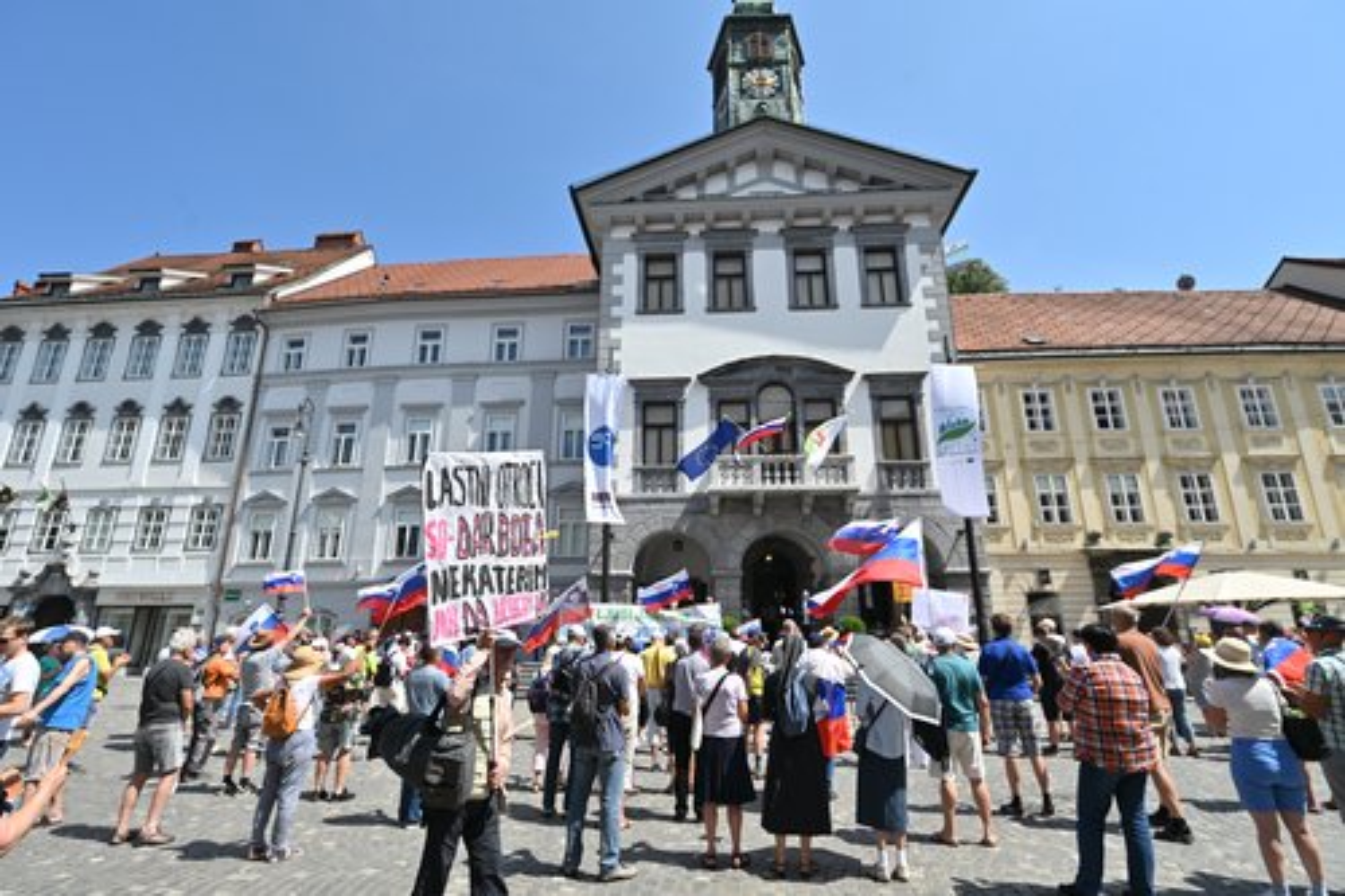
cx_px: 672
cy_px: 448
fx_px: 672
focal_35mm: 18
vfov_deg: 67.3
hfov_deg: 90.0
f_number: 5.6
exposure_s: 1/1250
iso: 250
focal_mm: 18
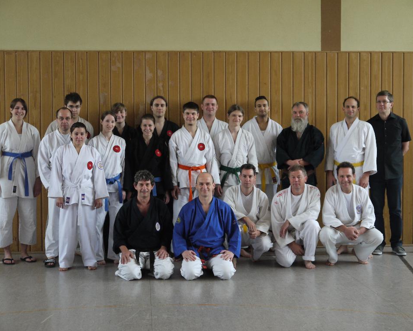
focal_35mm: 61
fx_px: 746
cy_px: 165
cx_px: 207
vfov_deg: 25.0
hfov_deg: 31.0
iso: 320
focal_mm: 29
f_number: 4.9
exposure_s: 1/60
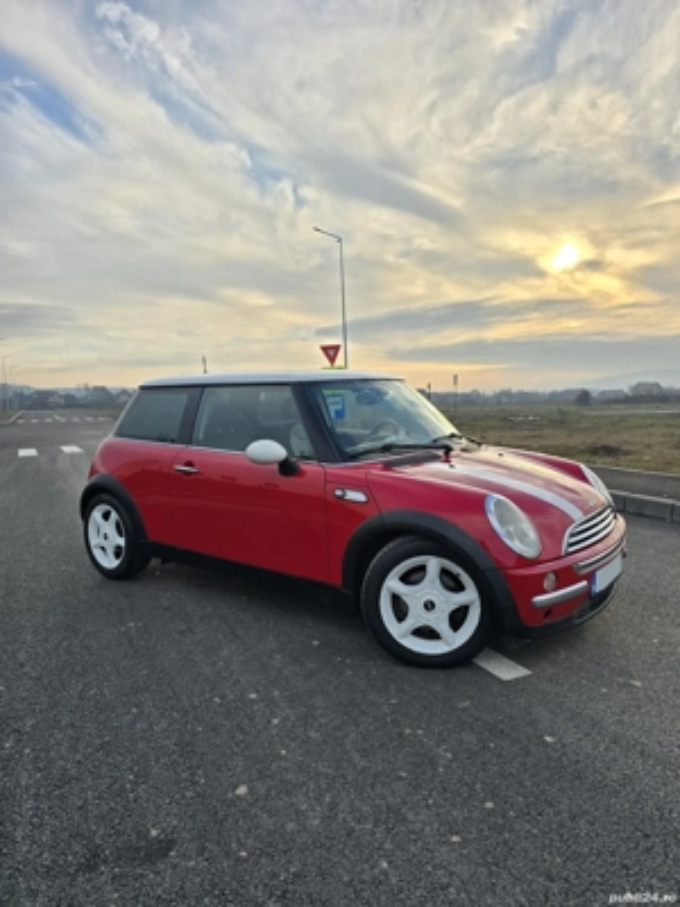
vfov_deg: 73.9
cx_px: 340
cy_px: 454
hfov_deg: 58.9
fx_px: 602
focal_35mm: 23
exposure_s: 1/625
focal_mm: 6.3
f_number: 1.7
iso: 12
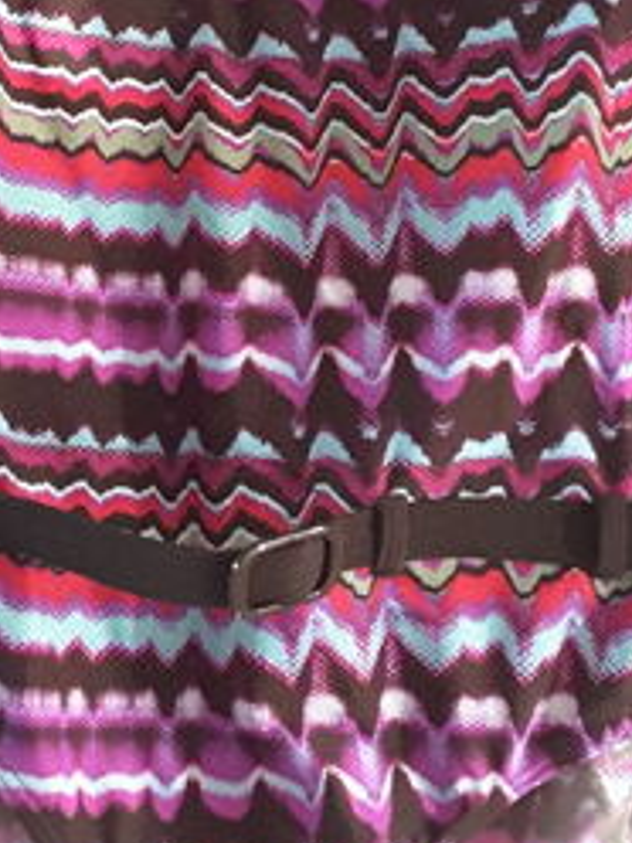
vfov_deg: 24.3
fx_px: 1947
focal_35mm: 80
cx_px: 268
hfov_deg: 18.4
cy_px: 269
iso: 400
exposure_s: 1/17
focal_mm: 2.9
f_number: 1.9
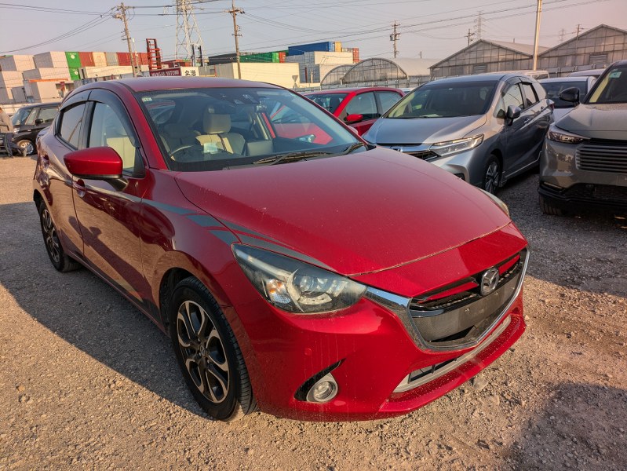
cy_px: 236
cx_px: 314
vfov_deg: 54.9
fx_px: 453
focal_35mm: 25
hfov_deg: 69.4
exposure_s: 1/2222
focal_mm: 5.43
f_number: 1.89
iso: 49
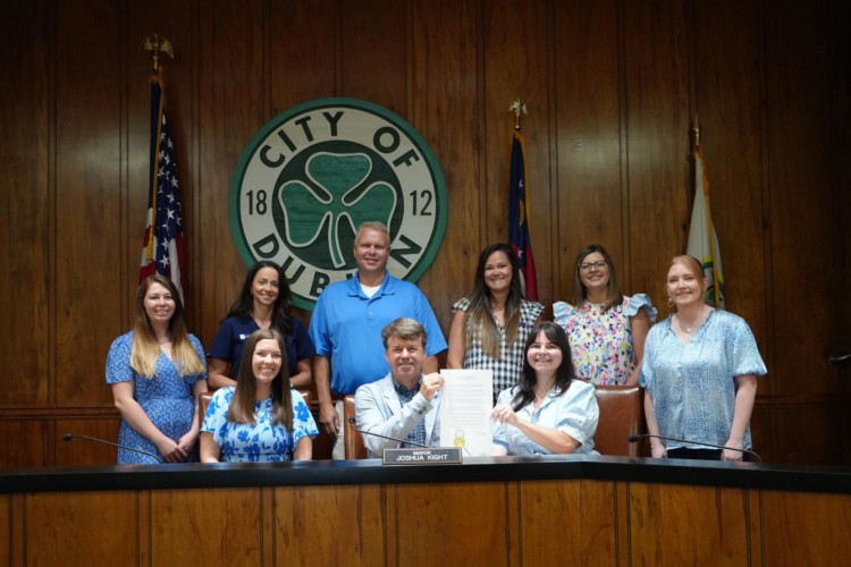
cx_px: 426
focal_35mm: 37
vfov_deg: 35.9
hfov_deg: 51.9
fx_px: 875
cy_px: 284
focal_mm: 37
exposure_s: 1/160
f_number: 4
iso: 3200
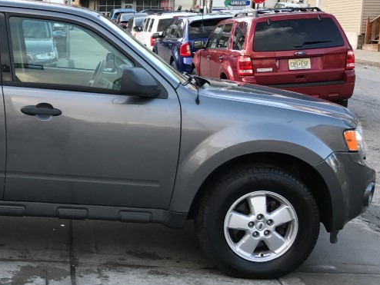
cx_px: 47
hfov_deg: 31.8
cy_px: 136
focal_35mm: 58
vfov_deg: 25.2
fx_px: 637
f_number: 1.8
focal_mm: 3.99
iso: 20
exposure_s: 1/125
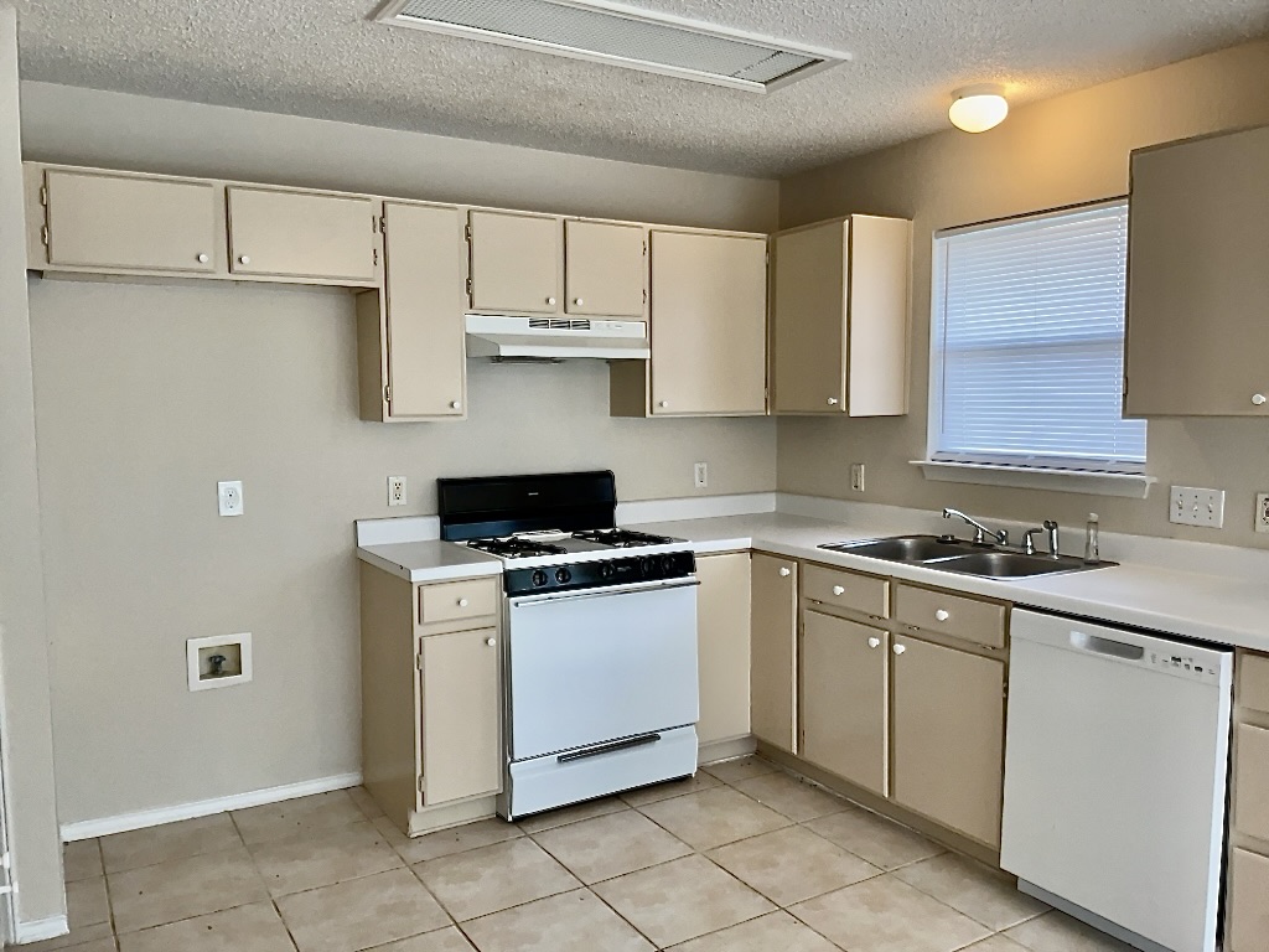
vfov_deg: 51.4
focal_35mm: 27
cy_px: 476
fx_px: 990
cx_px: 634
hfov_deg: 65.3
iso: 64
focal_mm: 3
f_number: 1.8
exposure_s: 1/100
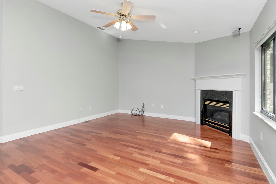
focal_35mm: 18
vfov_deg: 67.4
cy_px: 92
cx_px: 138
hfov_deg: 90.0
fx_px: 138
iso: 1000
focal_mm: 12
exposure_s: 1/160
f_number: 8
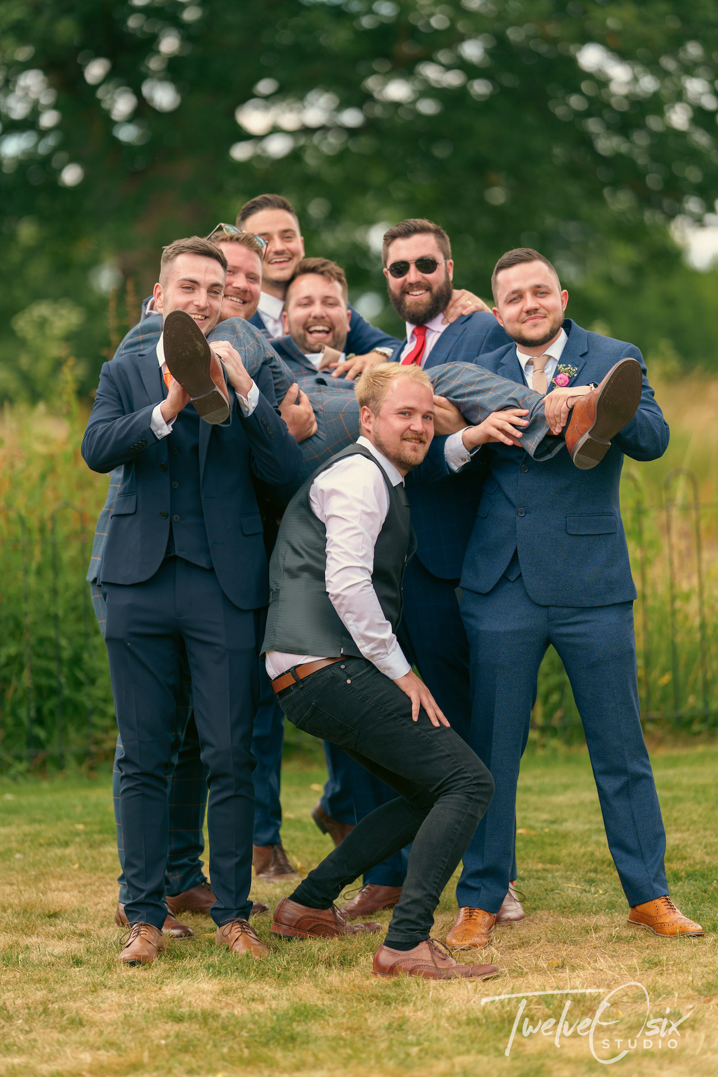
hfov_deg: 10.2
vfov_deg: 15.2
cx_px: 359
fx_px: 4038
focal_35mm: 135
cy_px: 538
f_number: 1.8
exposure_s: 1/2000
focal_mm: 135
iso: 100
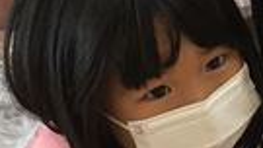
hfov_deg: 14.3
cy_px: 121
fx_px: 1046
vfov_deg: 8.1
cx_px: 193
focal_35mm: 150
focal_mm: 3.3
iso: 50
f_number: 2.4
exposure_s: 1/30
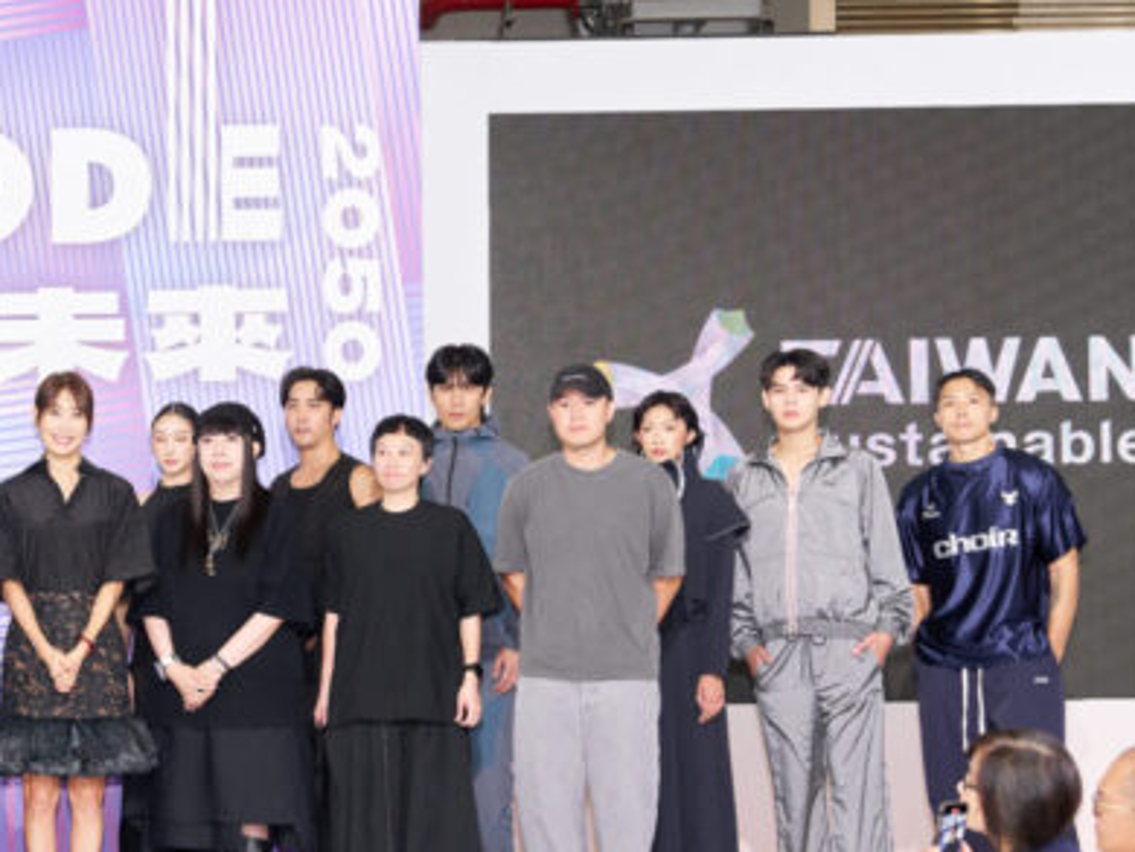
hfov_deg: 21.8
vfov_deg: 16.9
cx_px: 58
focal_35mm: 87
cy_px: 599
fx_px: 2854
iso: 640
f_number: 4.5
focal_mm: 46
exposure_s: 1/200
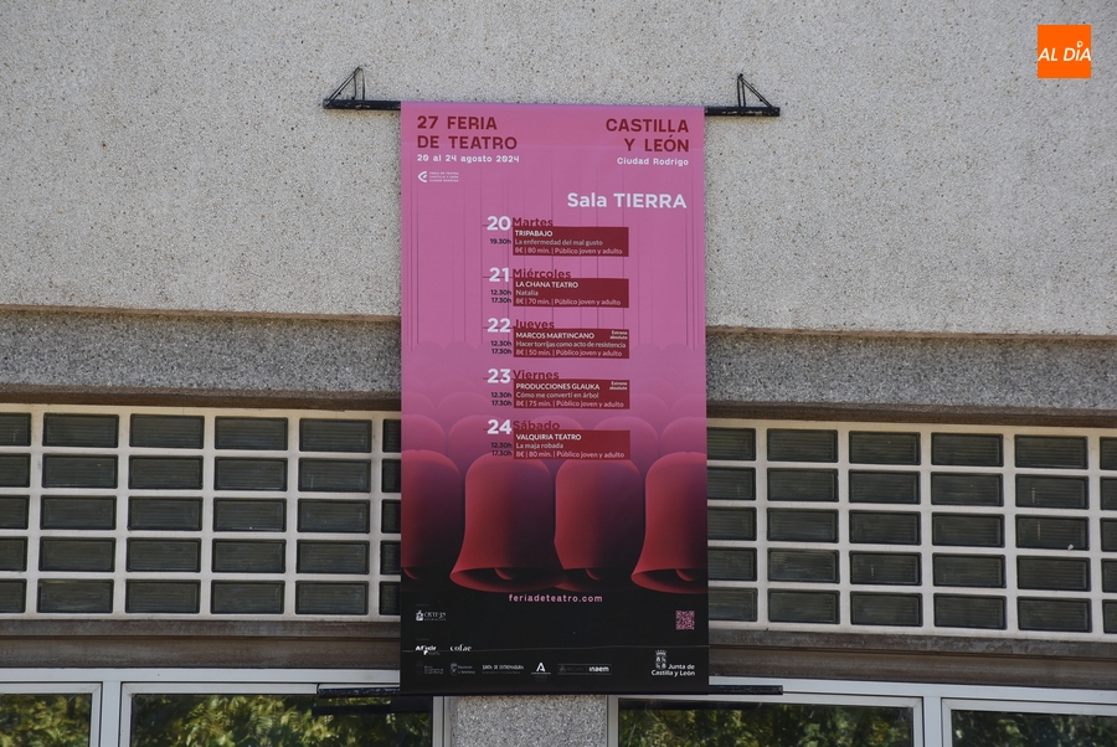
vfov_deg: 8.7
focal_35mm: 158
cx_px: 558
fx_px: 4892
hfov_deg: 13.0
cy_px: 374
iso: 360
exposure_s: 1/250
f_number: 8
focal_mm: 105
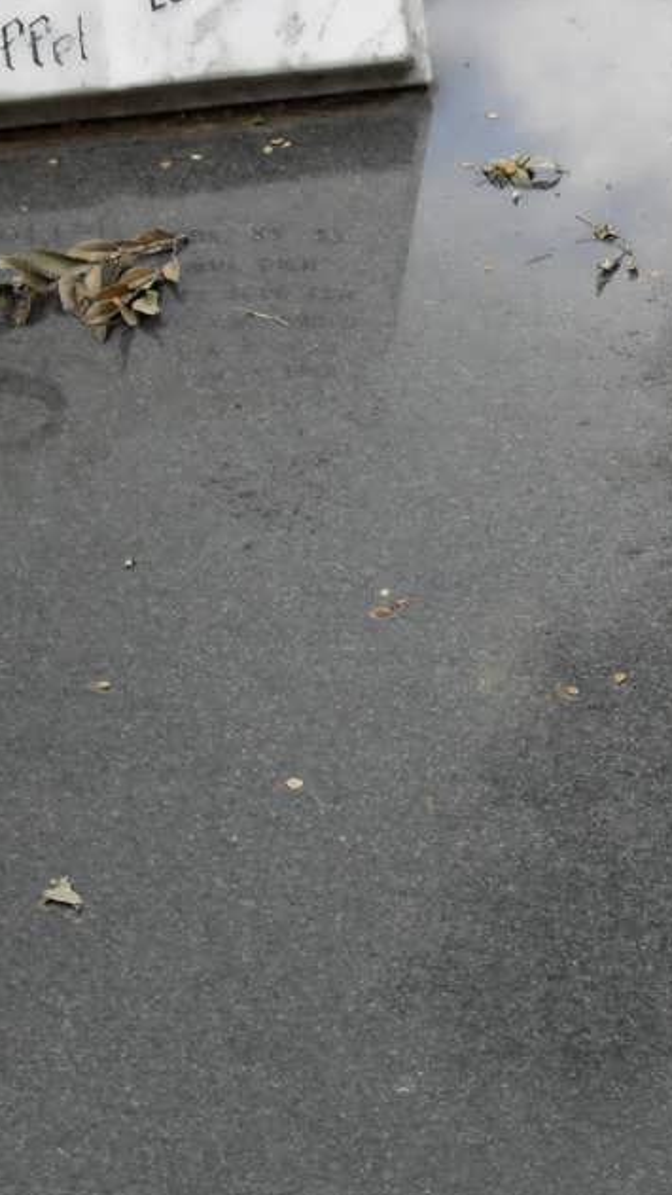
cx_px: 954
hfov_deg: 13.3
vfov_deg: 24.4
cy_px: 424
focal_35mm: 87
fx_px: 2756
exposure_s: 1/180
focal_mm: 7.5
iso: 100
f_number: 3.6
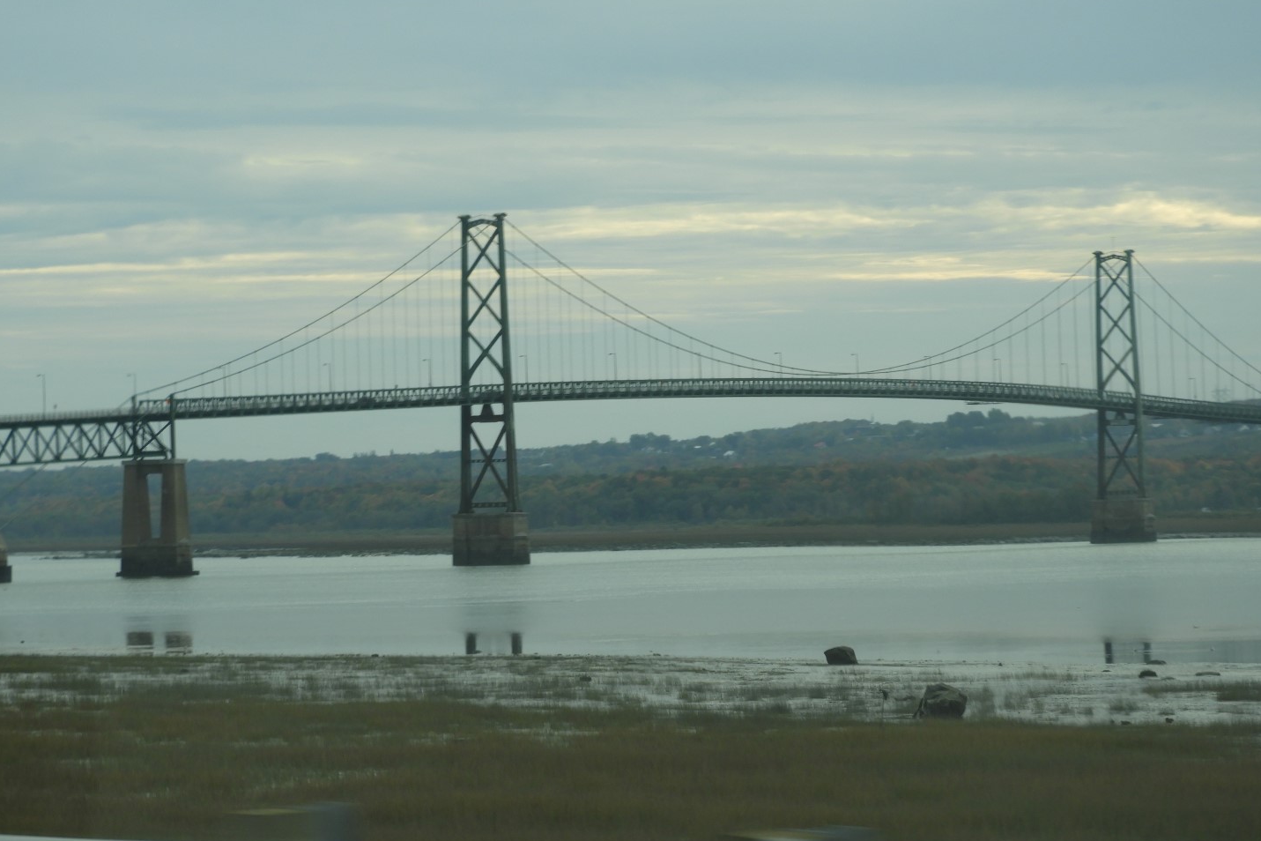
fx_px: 5499
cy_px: 384
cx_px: 631
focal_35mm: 157
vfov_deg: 8.7
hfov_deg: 13.1
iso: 100
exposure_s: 1/160
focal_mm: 26.9
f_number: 5.2
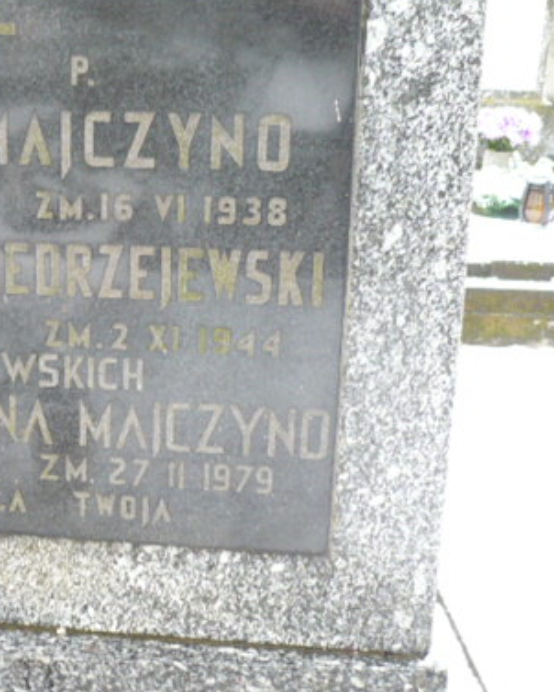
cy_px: 299
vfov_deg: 32.4
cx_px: 9
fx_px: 1188
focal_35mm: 58
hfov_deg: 25.1
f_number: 2.8
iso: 200
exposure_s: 1/15
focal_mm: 5.8
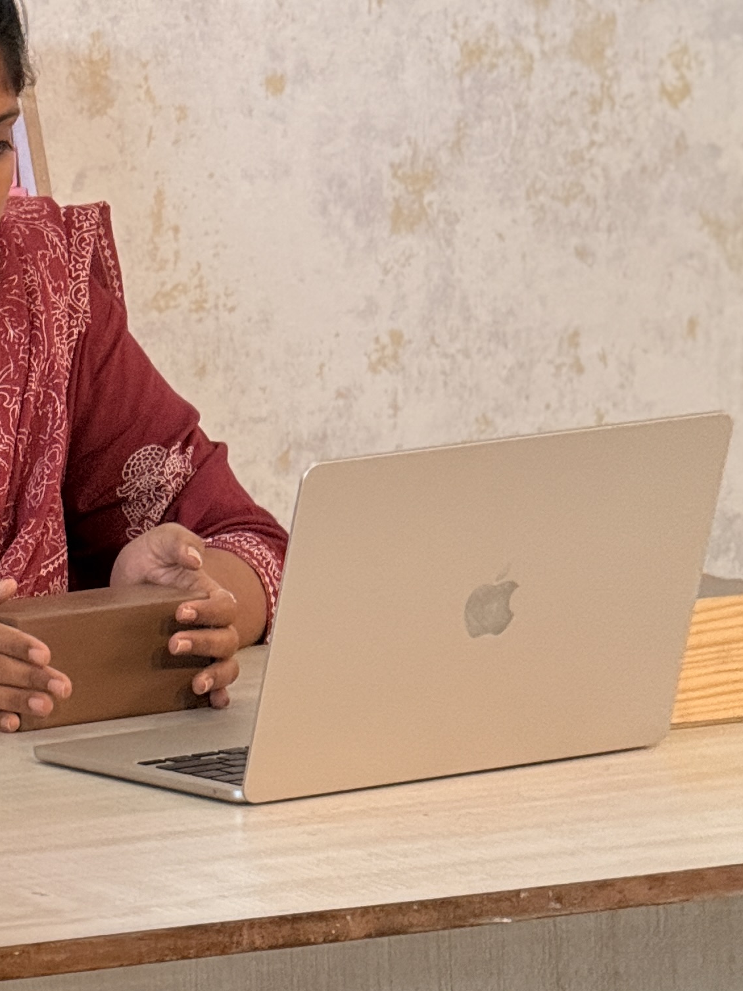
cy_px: 231
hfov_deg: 4.6
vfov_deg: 6.2
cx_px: -186
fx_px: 9188
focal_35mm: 321
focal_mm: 15.66
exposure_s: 1/100
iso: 125
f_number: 2.8
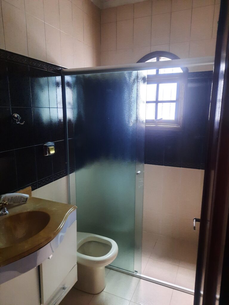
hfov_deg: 54.9
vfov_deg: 69.4
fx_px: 221
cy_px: 152
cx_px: 114
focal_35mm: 25
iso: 640
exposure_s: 1/24
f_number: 2
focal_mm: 4.6
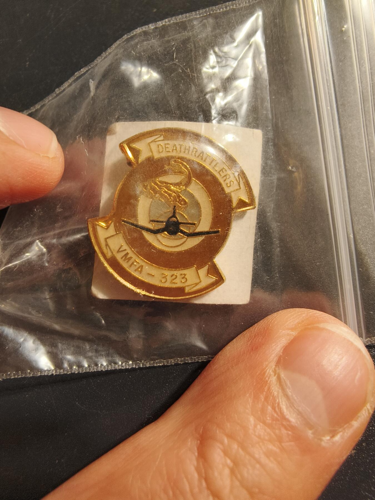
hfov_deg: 58.9
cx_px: 188
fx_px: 332
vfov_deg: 73.9
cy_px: 250
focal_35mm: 23
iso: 80
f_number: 2
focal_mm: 2.32
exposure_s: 1/50
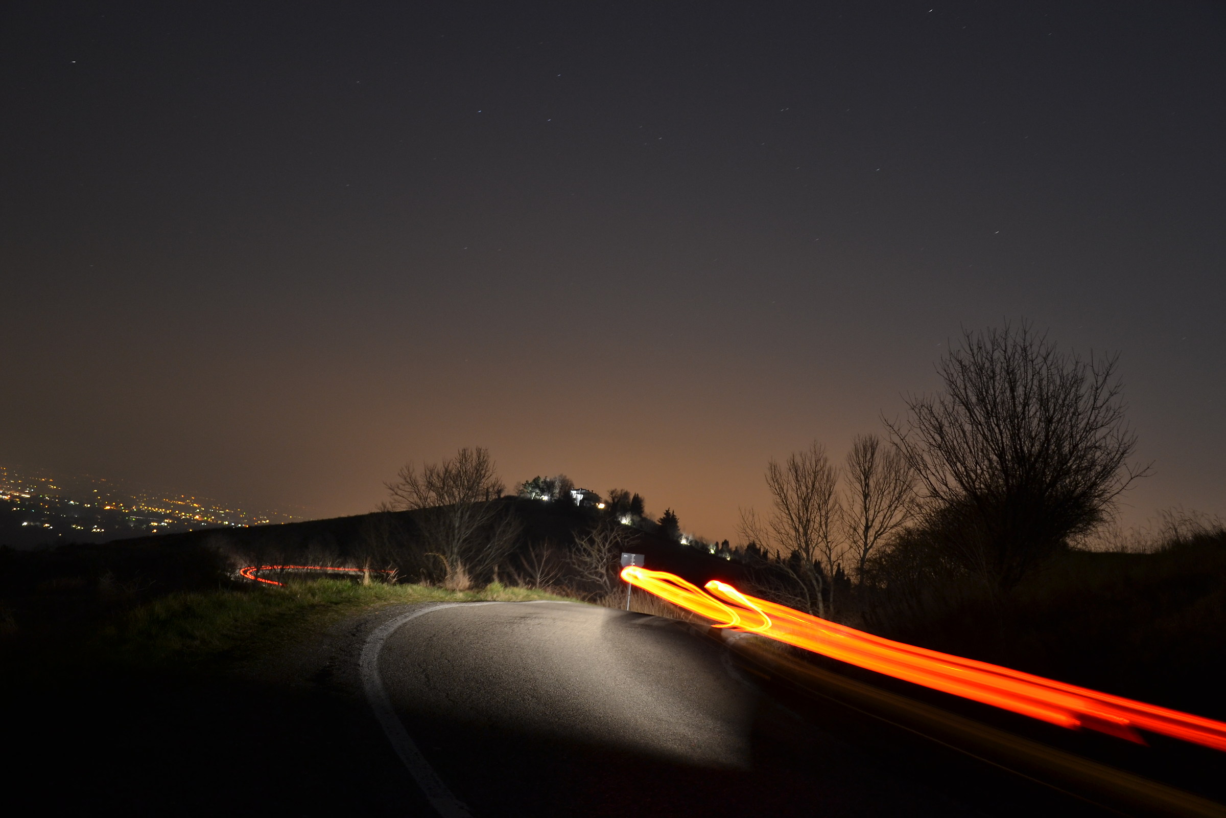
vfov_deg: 28.1
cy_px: 409
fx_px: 1635
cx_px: 613
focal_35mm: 48
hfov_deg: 41.1
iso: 200
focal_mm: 32
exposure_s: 30
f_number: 4.5
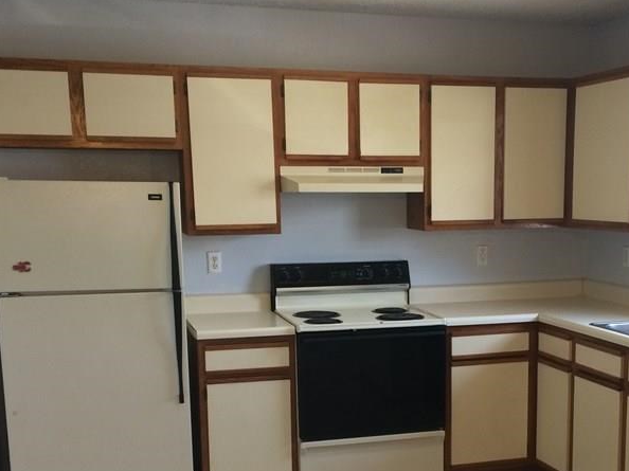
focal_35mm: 50
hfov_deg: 37.9
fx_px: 908
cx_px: 402
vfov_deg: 28.6
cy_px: 360
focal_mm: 4.15
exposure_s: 1/30
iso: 64
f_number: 2.2
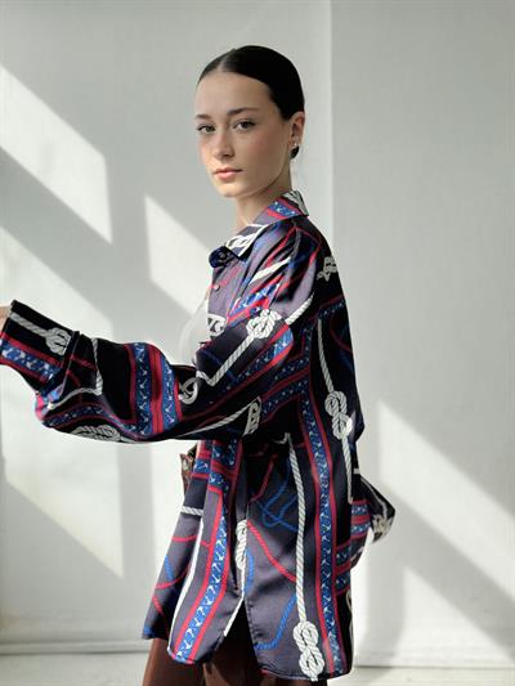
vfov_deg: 39.6
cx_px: 258
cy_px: 343
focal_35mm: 48
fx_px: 952
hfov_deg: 30.3
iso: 64
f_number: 1.78
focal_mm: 6.76
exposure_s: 1/1818
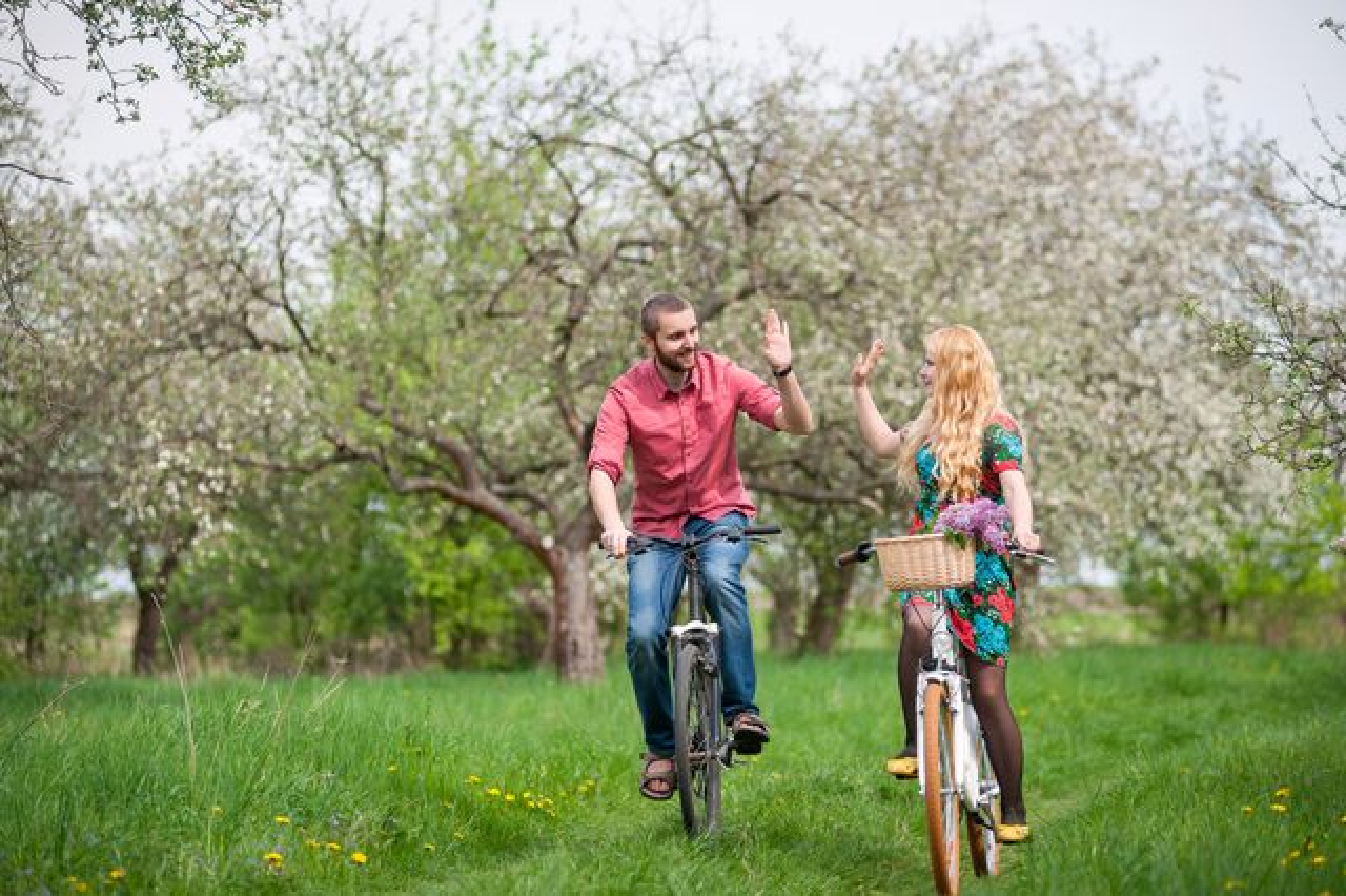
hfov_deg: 18.3
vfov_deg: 12.2
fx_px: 4185
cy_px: 448
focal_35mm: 112
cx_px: 673
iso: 100
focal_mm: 112
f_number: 2.8
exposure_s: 1/1600
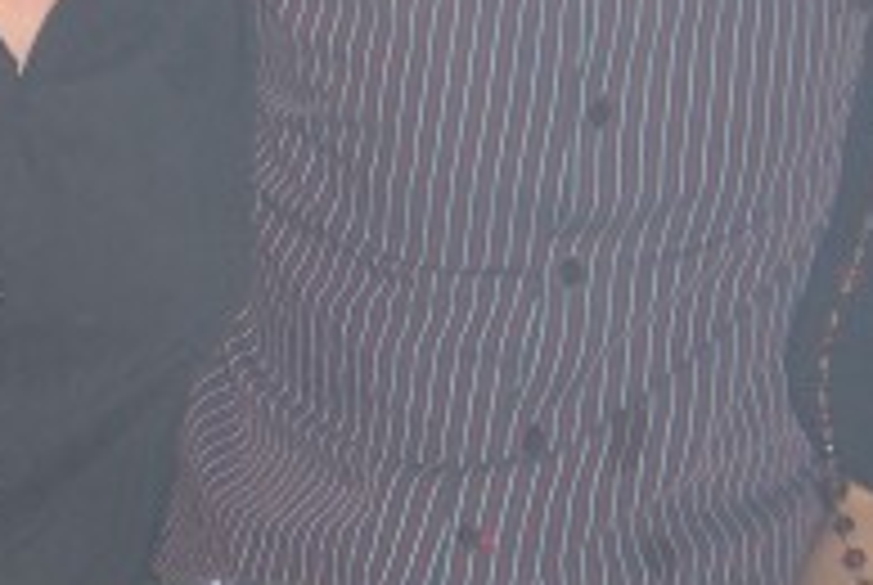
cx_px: 166
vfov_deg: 11.2
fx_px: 2963
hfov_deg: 16.6
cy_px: 54
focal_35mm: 122
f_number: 2.8
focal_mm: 7.9
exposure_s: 1/60
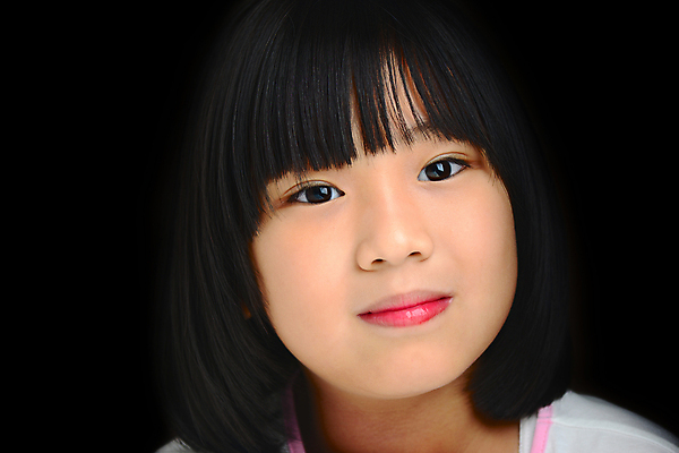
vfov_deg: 13.0
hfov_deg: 19.5
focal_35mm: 105
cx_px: 340
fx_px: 1980
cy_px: 226
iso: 50
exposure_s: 1/160
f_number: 8
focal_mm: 105
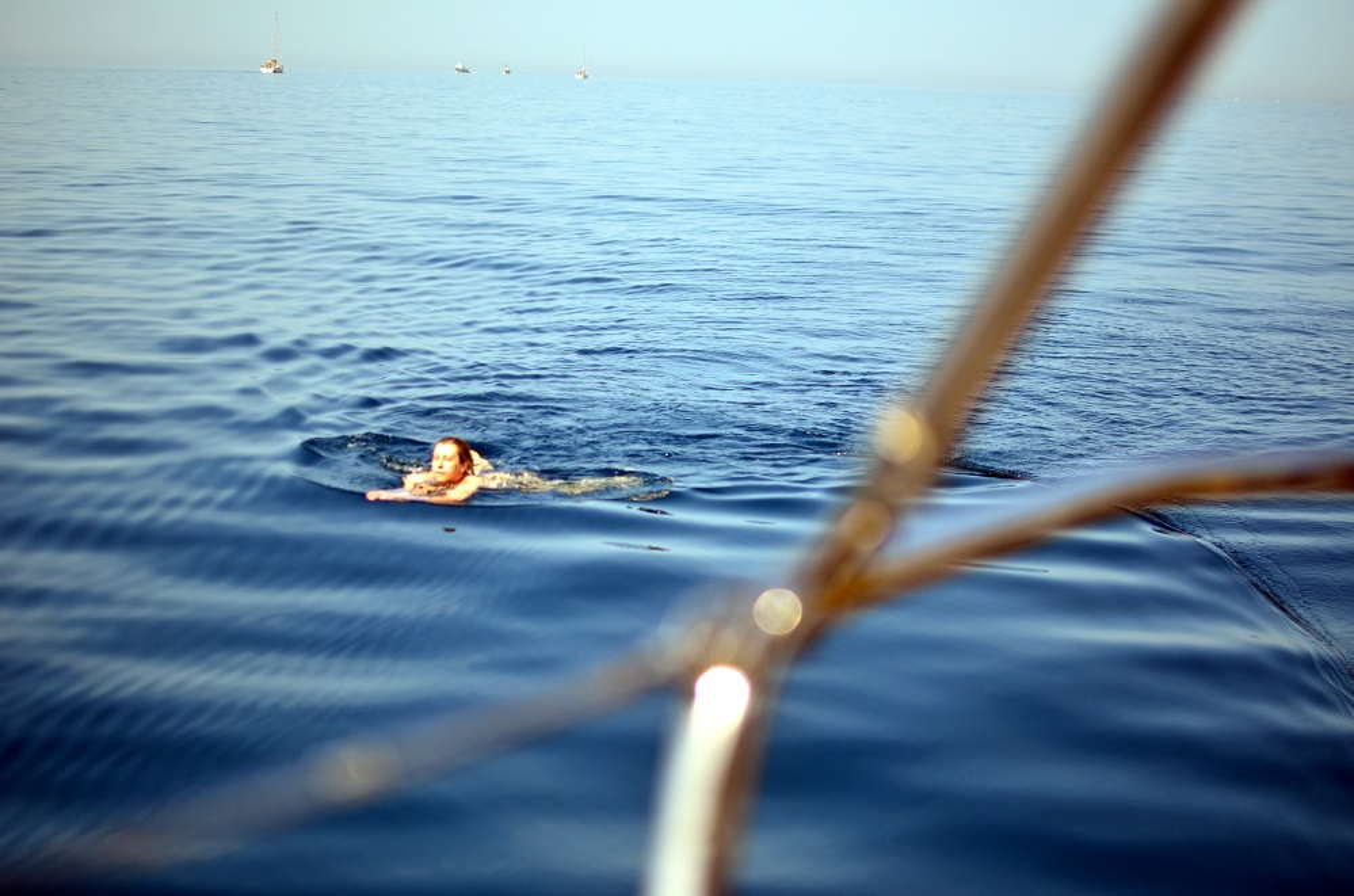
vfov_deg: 25.6
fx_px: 1970
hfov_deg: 37.9
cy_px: 448
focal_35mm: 52
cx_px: 677
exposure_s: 1/8000
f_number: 1.8
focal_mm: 35
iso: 220
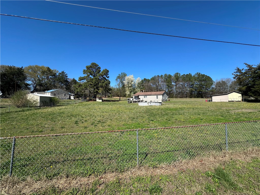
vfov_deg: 85.7
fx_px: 105
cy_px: 98
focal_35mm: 14
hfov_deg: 102.1
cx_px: 130
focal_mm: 2.22
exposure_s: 1/1667
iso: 50
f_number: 2.2
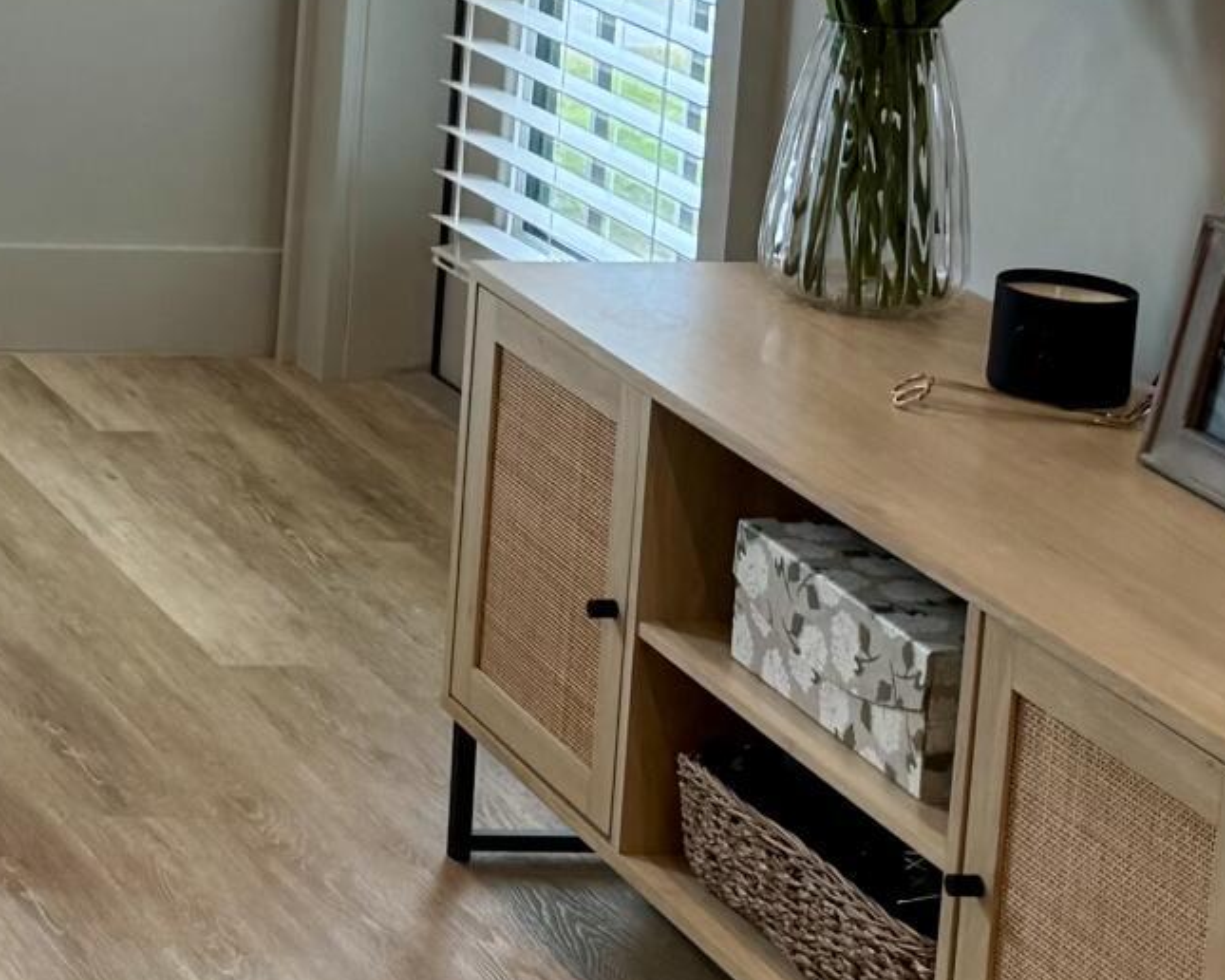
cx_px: -1400
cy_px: -228
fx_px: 3952
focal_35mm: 109
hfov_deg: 14.1
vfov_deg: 13.7
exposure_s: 1/120
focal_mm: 6.76
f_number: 1.78
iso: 80
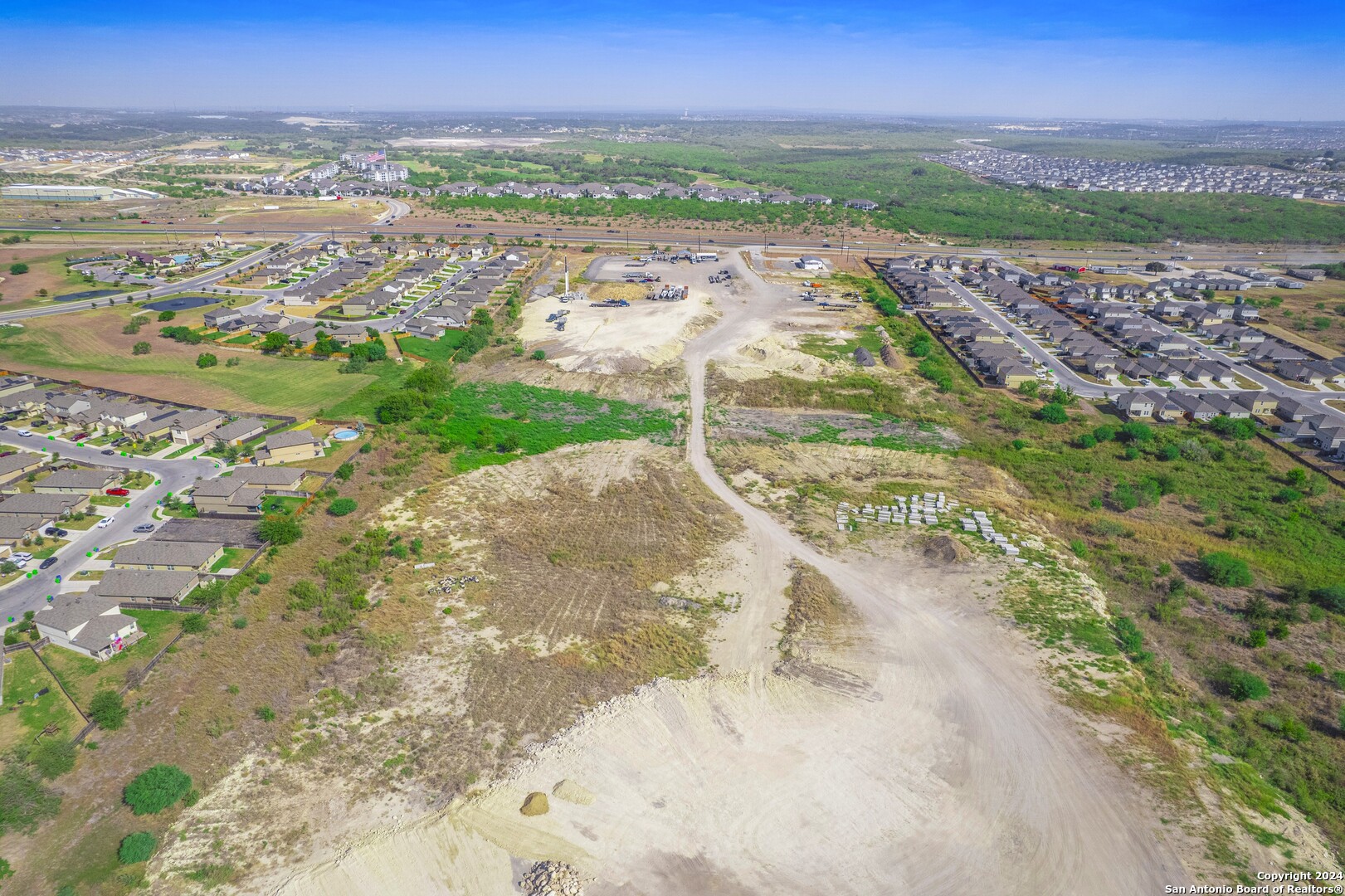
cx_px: 672
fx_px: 822
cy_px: 448
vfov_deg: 57.2
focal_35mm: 22
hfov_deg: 78.6
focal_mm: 8.38
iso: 110
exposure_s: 1/3000
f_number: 2.8
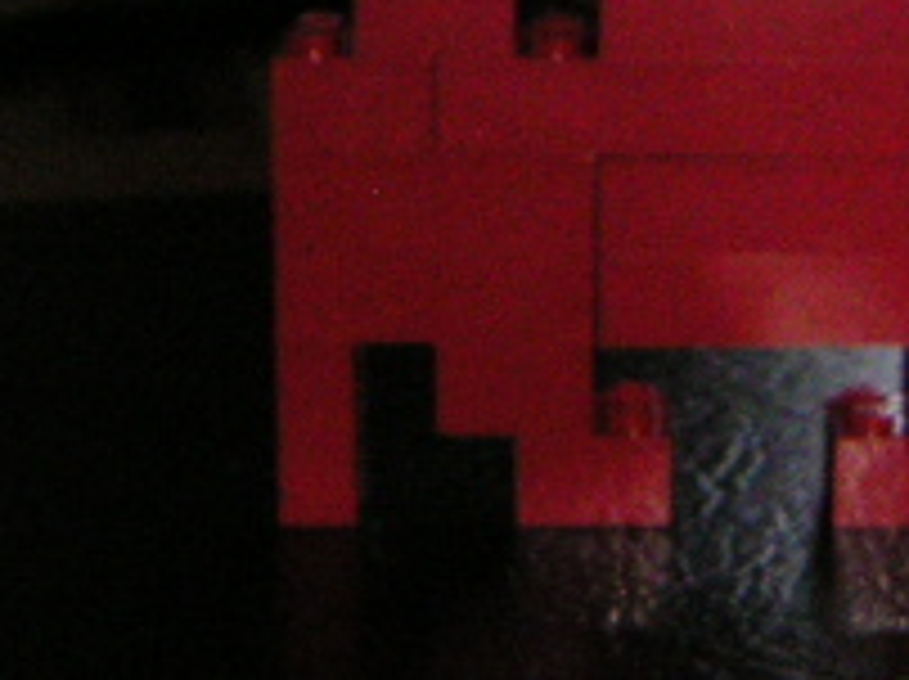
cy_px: 626
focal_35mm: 127
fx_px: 3331
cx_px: 684
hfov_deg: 15.5
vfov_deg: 11.6
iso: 400
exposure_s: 1/45
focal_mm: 5.3
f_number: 6.7
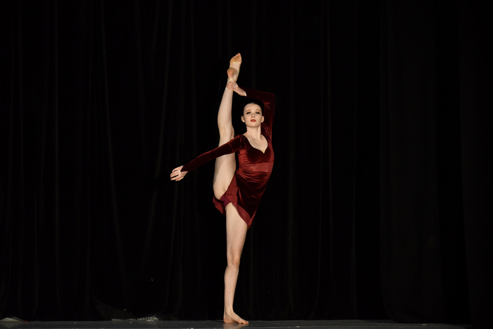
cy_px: 164
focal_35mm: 105
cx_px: 246
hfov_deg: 19.5
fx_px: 1438
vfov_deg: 13.0
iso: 1600
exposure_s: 1/320
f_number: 4.2
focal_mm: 70
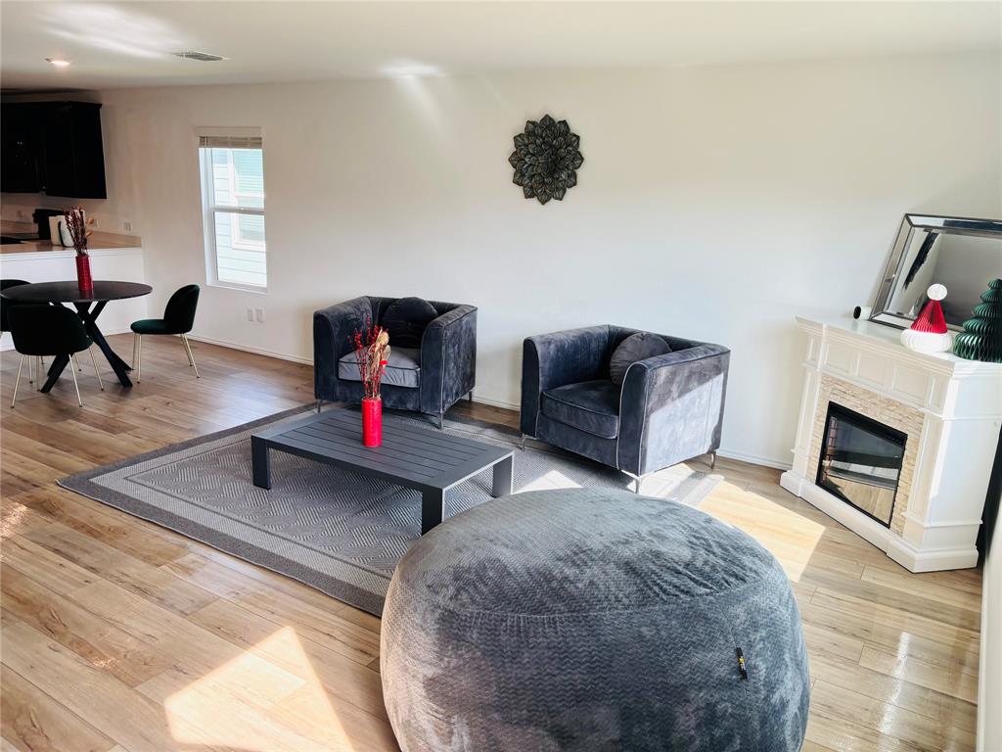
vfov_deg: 53.1
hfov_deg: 67.3
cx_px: 501
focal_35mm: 26
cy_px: 376
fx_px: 753
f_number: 1.6
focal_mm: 5.96
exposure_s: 1/120
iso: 40
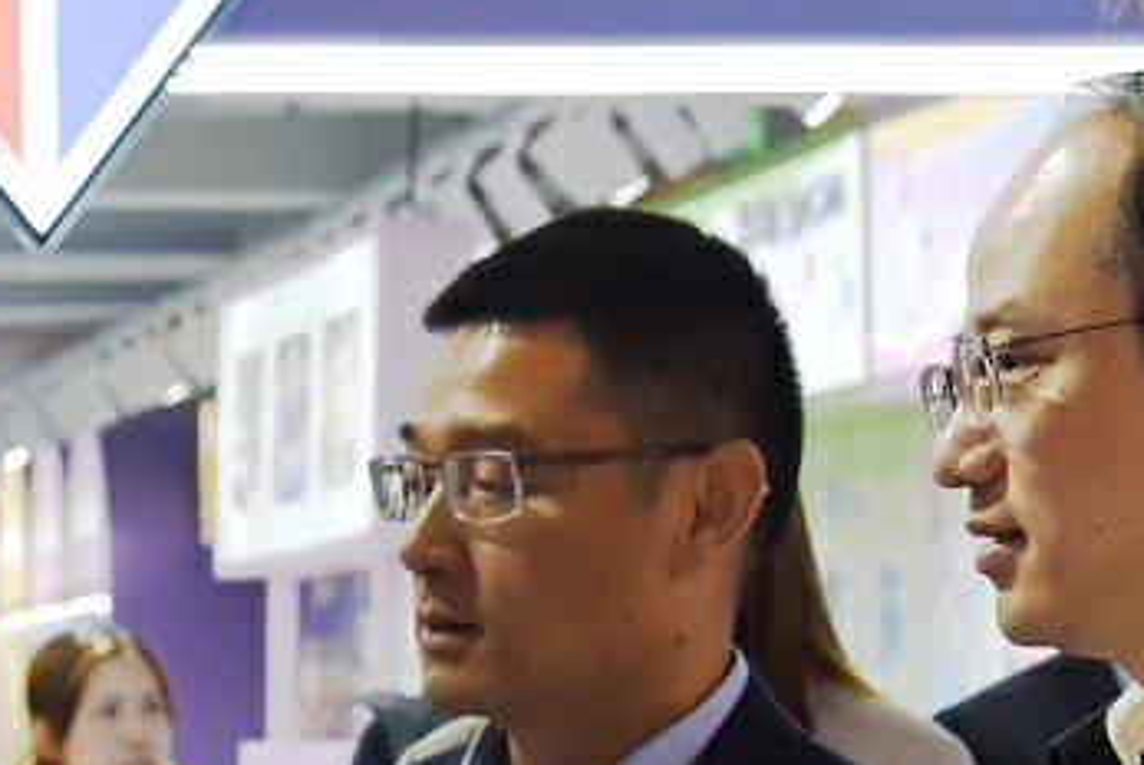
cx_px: 63
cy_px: 986
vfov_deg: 6.6
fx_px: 6615
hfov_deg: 9.8
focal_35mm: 208
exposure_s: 1/125
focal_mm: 48
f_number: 5.6
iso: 500
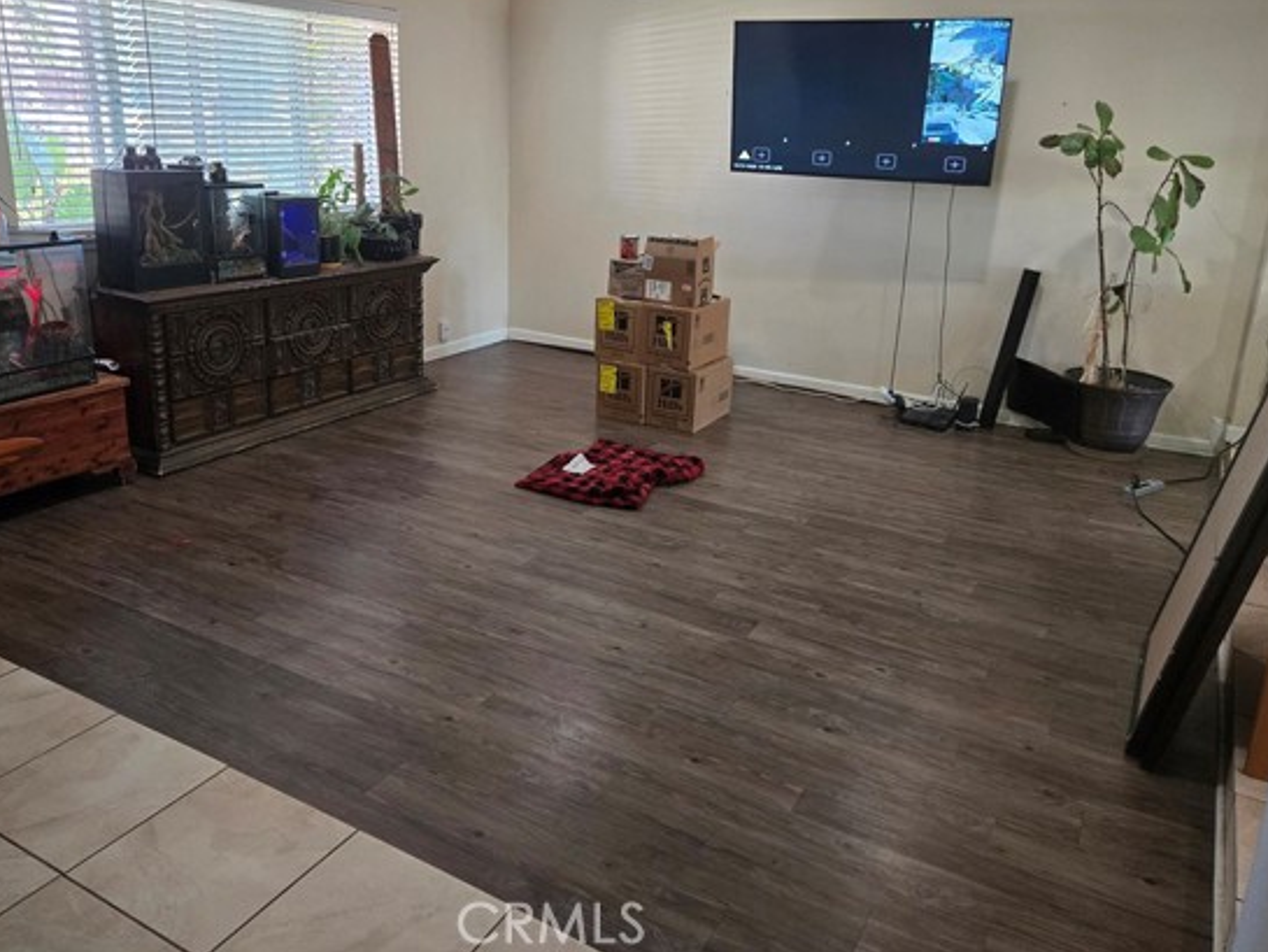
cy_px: 398
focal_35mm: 27
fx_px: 989
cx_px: 605
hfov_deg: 65.3
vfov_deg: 51.1
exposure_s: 1/120
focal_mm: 5.4
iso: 400
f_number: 1.8
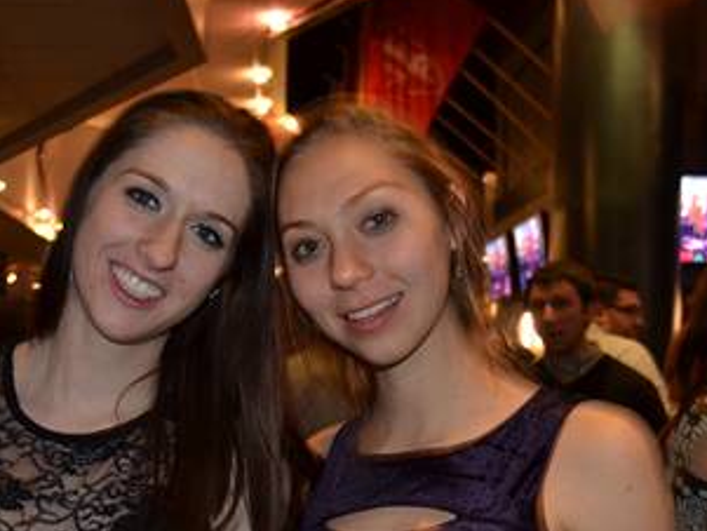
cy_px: 401
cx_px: 381
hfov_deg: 33.2
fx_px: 1185
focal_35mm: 58
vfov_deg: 24.9
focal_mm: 22
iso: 400
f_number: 3.8
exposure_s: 1/4
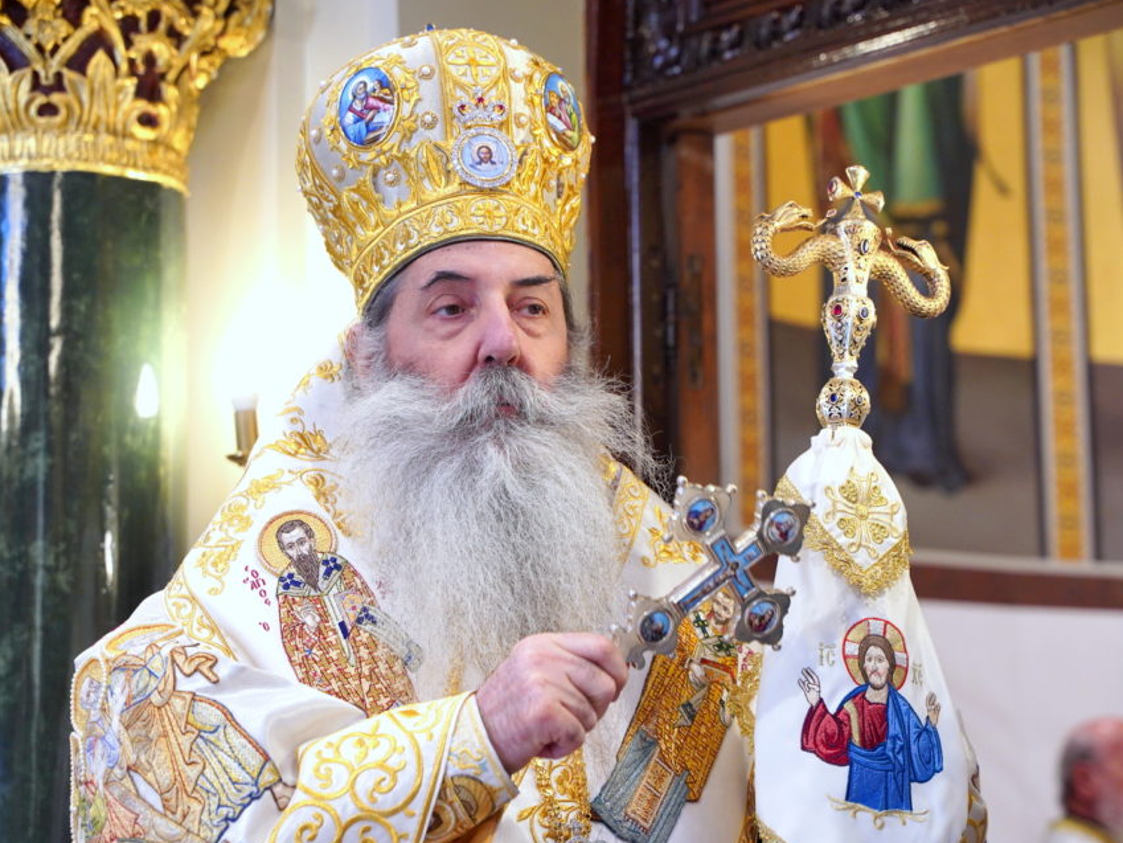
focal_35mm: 87
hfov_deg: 22.5
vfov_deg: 17.0
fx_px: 2823
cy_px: 443
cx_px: 549
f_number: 4.5
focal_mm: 75
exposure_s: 1/125
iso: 1250
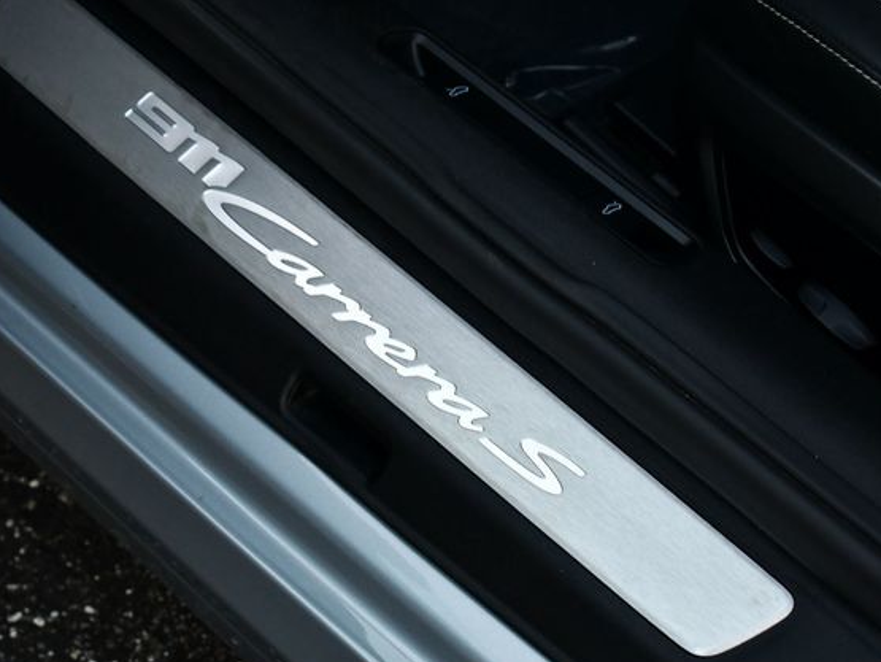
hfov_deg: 16.1
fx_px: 3107
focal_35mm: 122
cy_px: 338
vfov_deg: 12.2
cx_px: 392
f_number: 5.6
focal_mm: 55
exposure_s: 1/250
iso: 320
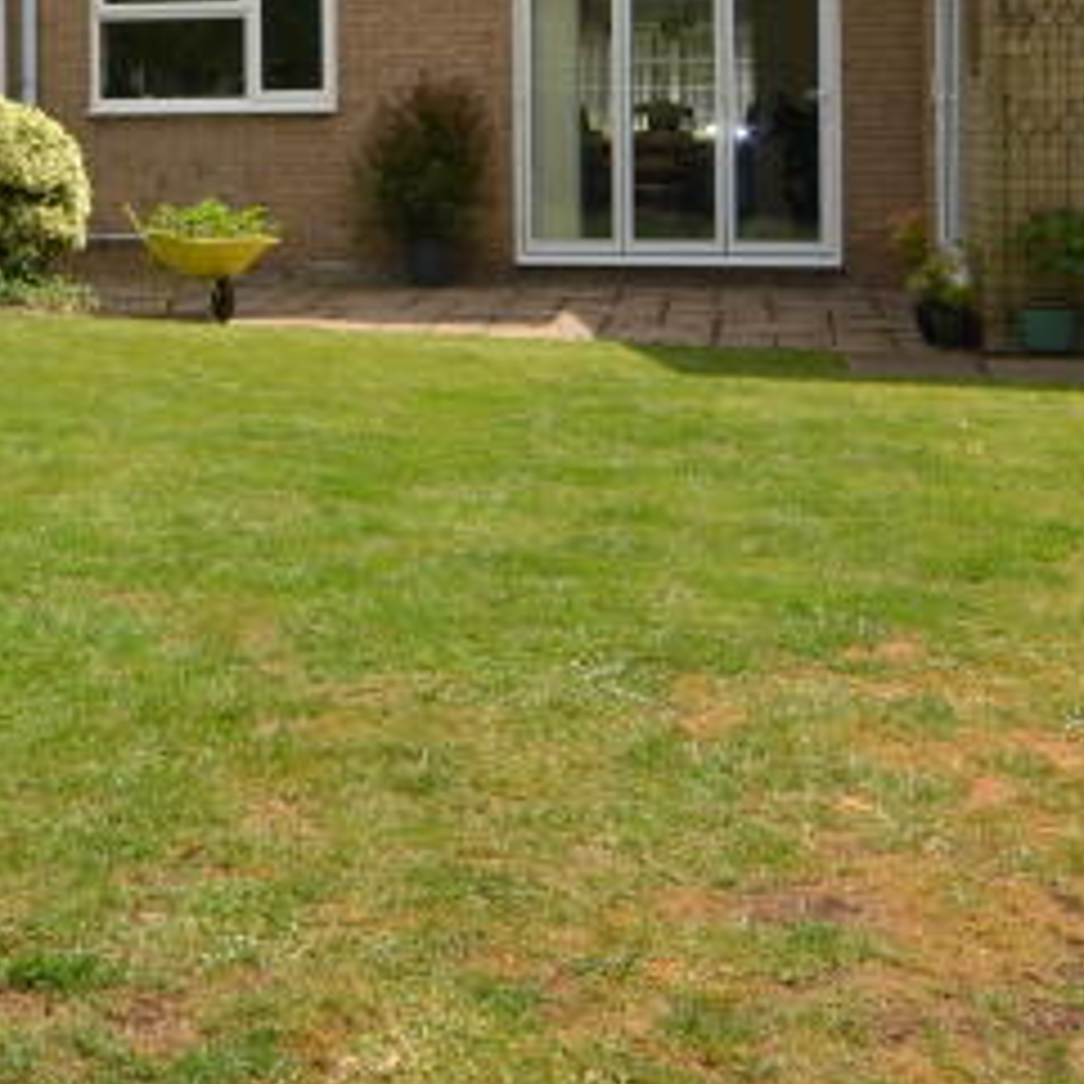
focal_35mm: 54
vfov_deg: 30.3
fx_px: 1913
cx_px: 130
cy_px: 108
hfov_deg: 30.4
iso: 100
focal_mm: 10
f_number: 8
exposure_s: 1/200
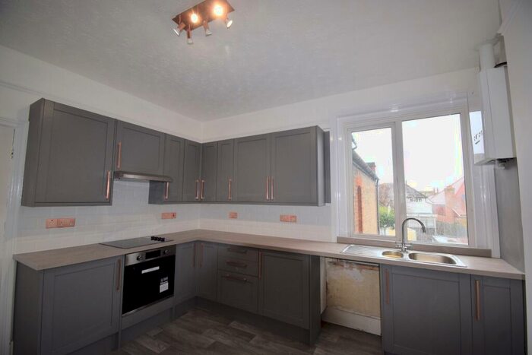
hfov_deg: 100.4
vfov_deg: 77.4
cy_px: 178
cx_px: 266
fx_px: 222
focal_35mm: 15
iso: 280
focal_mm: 10
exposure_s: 1/125
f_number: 5.6
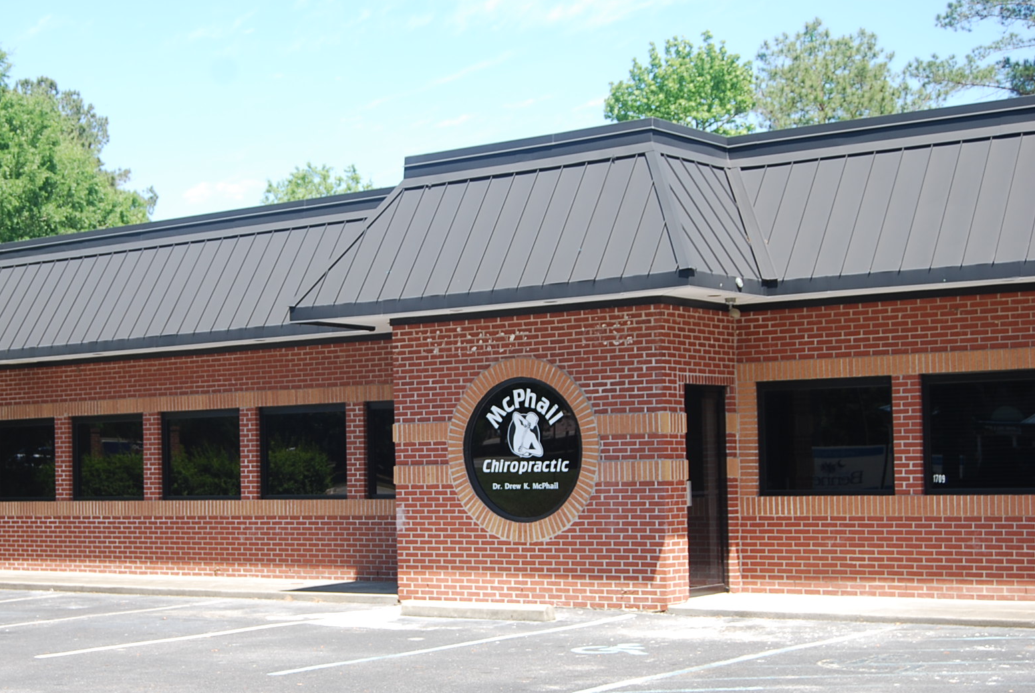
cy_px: 413
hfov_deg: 33.2
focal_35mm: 60
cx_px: 399
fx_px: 1727
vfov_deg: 22.7
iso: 100
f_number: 6.3
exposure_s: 1/125
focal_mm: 32
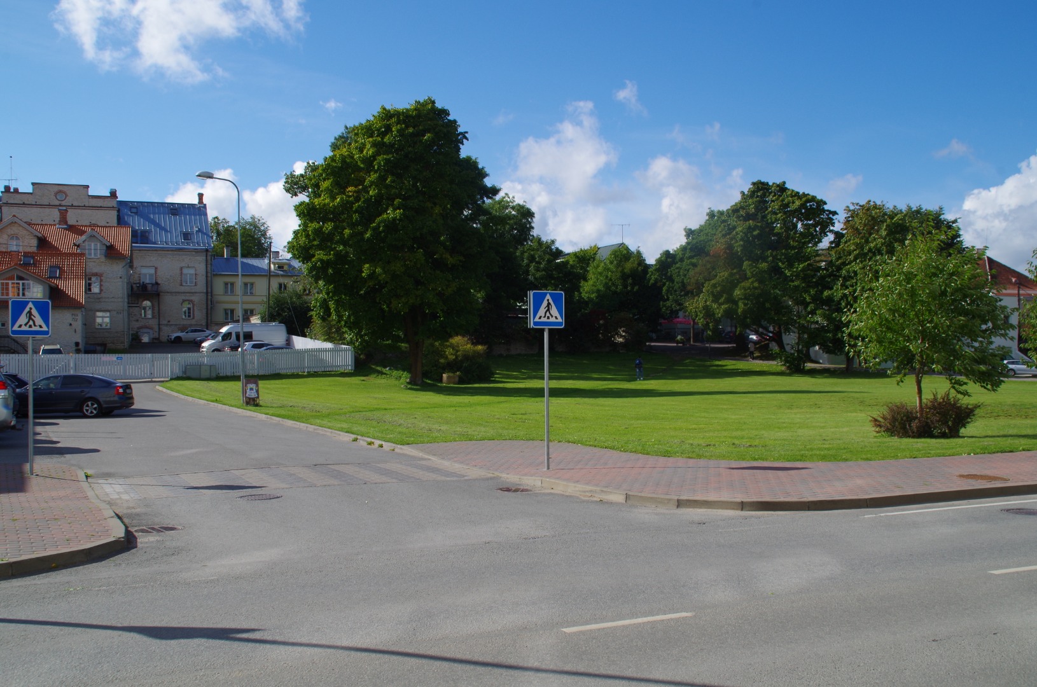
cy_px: 344
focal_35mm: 36
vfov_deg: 36.7
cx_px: 518
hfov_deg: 53.2
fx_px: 1035
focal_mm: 24
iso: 100
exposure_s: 1/160
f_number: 11
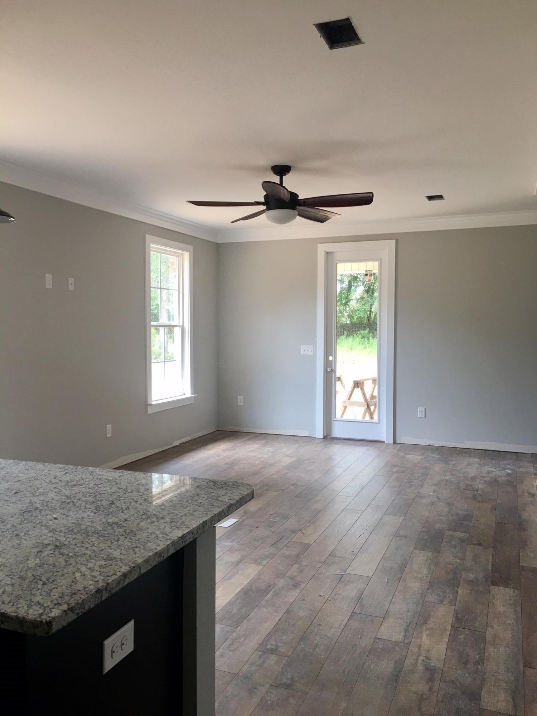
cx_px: 268
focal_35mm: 29
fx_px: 600
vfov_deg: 61.7
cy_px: 358
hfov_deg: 48.2
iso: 25
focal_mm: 4.15
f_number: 2.2
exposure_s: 1/40
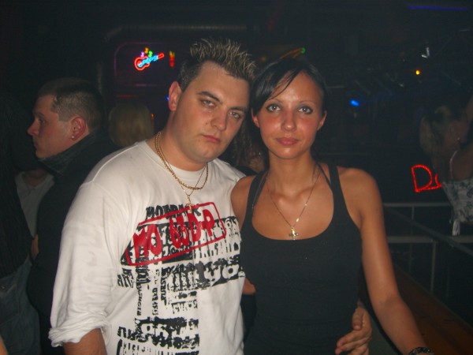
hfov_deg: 49.0
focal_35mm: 38
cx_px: 236
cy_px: 178
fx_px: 519
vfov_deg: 37.7
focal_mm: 7.9
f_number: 2.8
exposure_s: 1/60
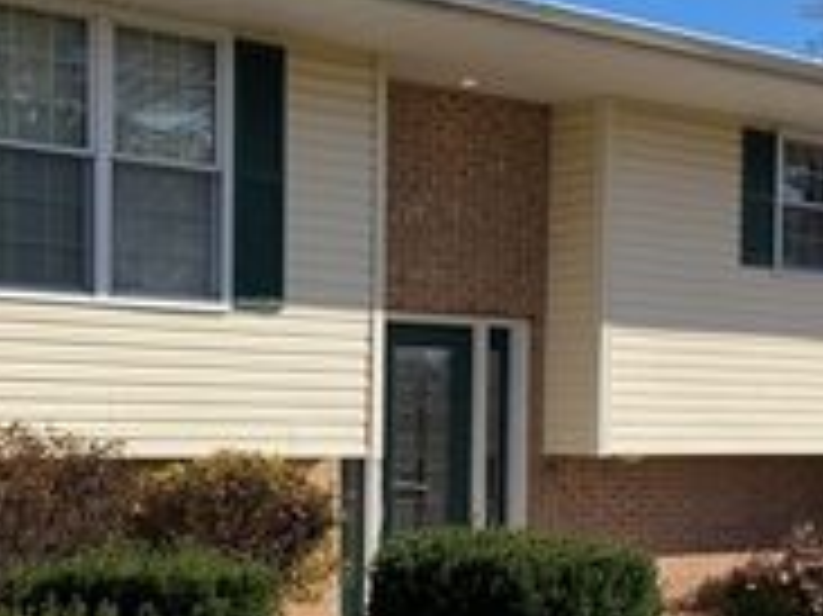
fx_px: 1687
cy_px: 474
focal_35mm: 71
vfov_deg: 20.5
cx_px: 297
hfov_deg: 27.3
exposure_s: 1/1585
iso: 25
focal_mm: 4.25
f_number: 1.8
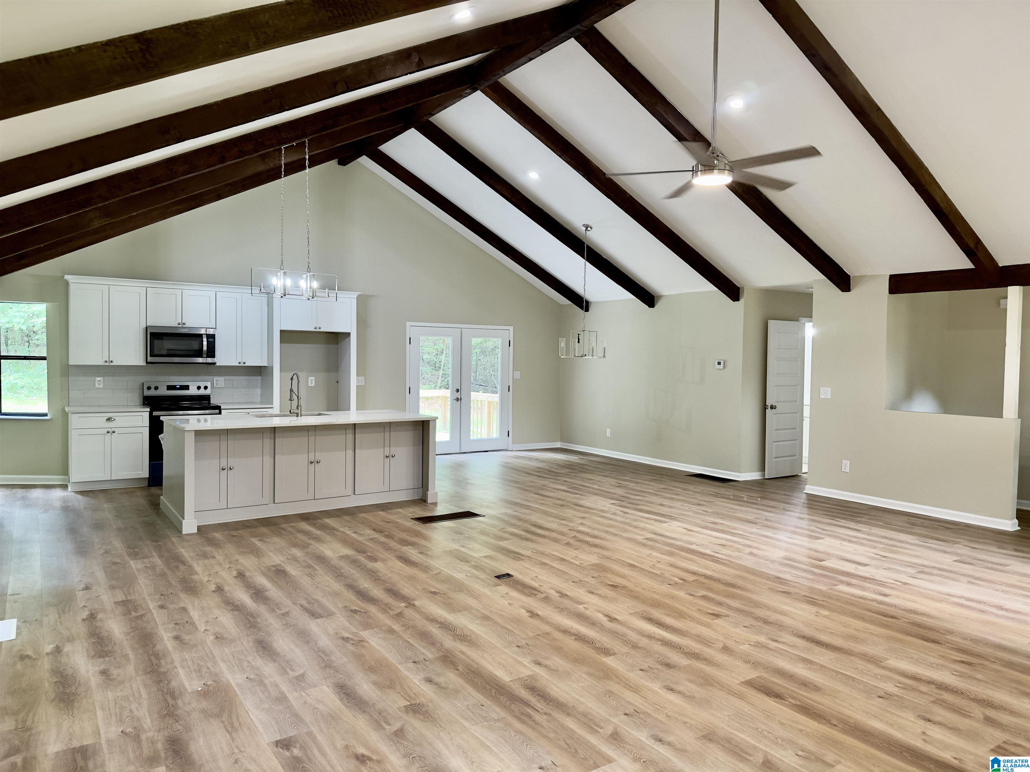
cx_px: 515
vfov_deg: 56.8
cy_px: 386
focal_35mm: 24
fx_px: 714
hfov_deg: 71.6
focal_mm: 6.86
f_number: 1.78
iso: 160
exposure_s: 1/60
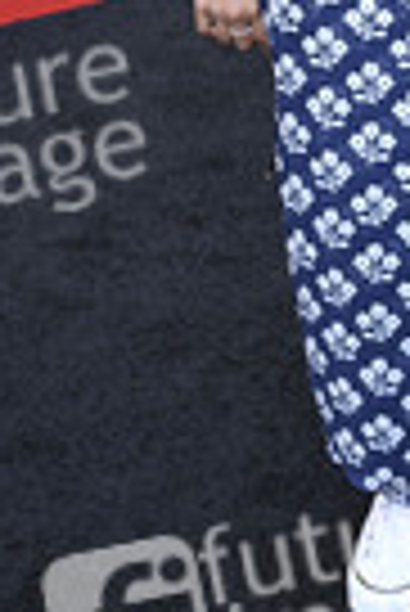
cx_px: 405
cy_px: -72
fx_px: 2249
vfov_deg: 15.1
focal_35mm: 132
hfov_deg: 10.3
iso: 1250
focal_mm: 45
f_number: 5.6
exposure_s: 1/200
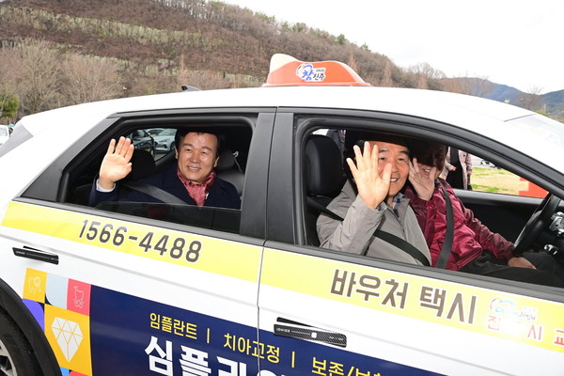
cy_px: 188
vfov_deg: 41.1
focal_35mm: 32
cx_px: 282
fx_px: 501
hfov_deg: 58.7
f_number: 7.1
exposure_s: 1/250
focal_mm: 32
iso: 800
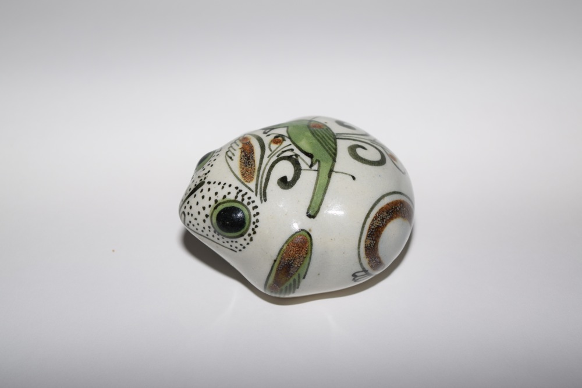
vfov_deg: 16.6
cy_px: 194
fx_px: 1334
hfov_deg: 24.6
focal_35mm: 82
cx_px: 291
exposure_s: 1/60
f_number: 5.6
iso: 200
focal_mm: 55
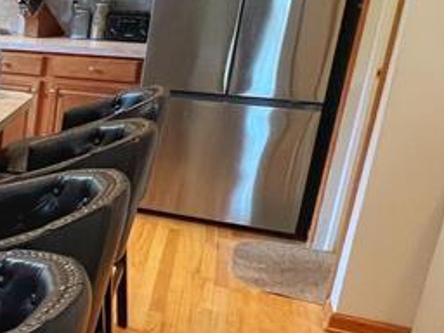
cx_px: -274
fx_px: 667
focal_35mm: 52
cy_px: 142
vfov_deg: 28.0
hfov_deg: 24.8
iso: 200
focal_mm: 1.57
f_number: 1.8
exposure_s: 1/60
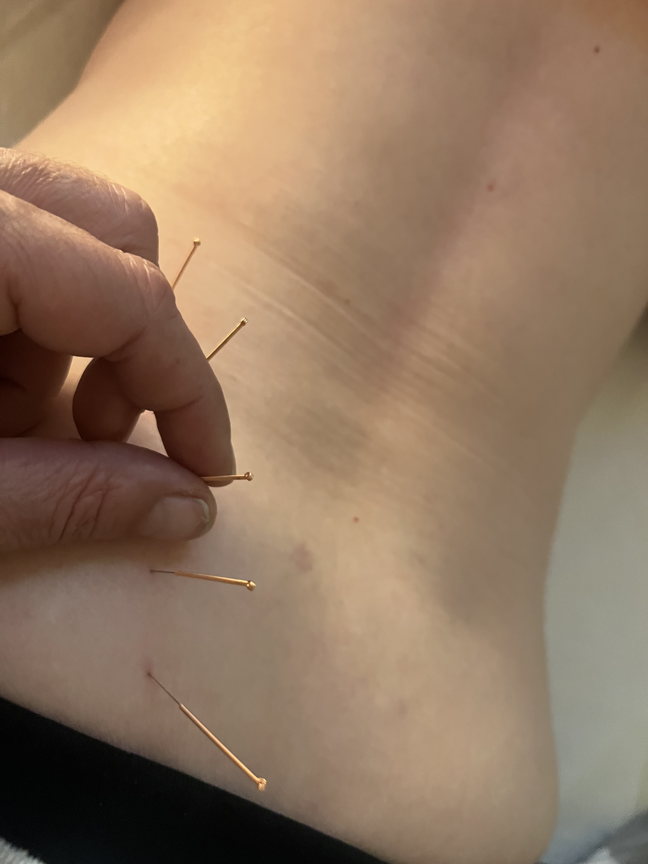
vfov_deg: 67.3
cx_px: 324
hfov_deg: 53.1
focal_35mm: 26
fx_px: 649
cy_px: 432
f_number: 1.6
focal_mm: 5.1
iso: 500
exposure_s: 1/33
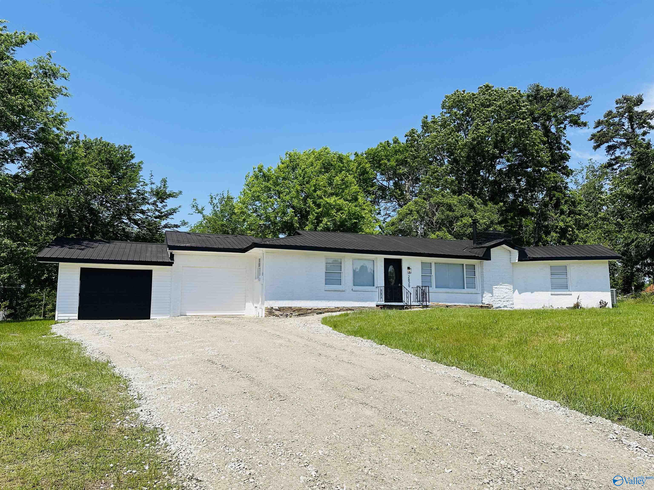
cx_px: 327
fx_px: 453
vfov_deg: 56.8
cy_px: 245
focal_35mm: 24
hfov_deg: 71.6
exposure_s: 1/5848
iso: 80
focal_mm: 6.86
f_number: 1.78
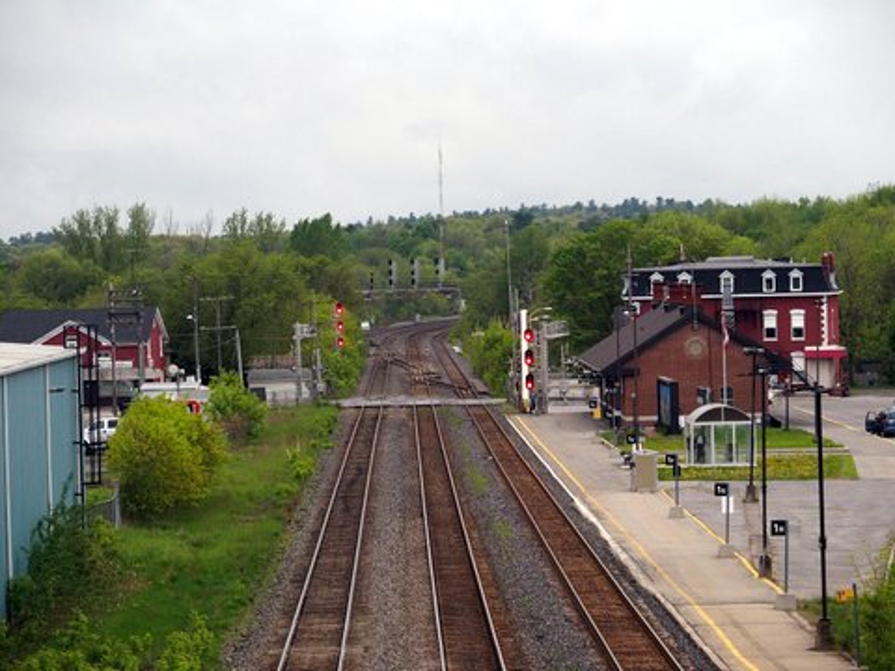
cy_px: 336
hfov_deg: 13.2
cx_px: 448
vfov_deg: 9.9
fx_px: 3878
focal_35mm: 150
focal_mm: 31.8
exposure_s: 1/320
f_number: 3.2
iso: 100
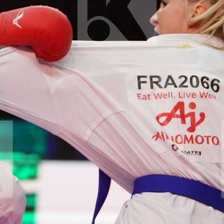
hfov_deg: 2.6
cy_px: 8
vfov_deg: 2.6
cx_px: -27
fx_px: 5022
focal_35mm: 686
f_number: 2.8
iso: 6400
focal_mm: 158
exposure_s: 1/1000
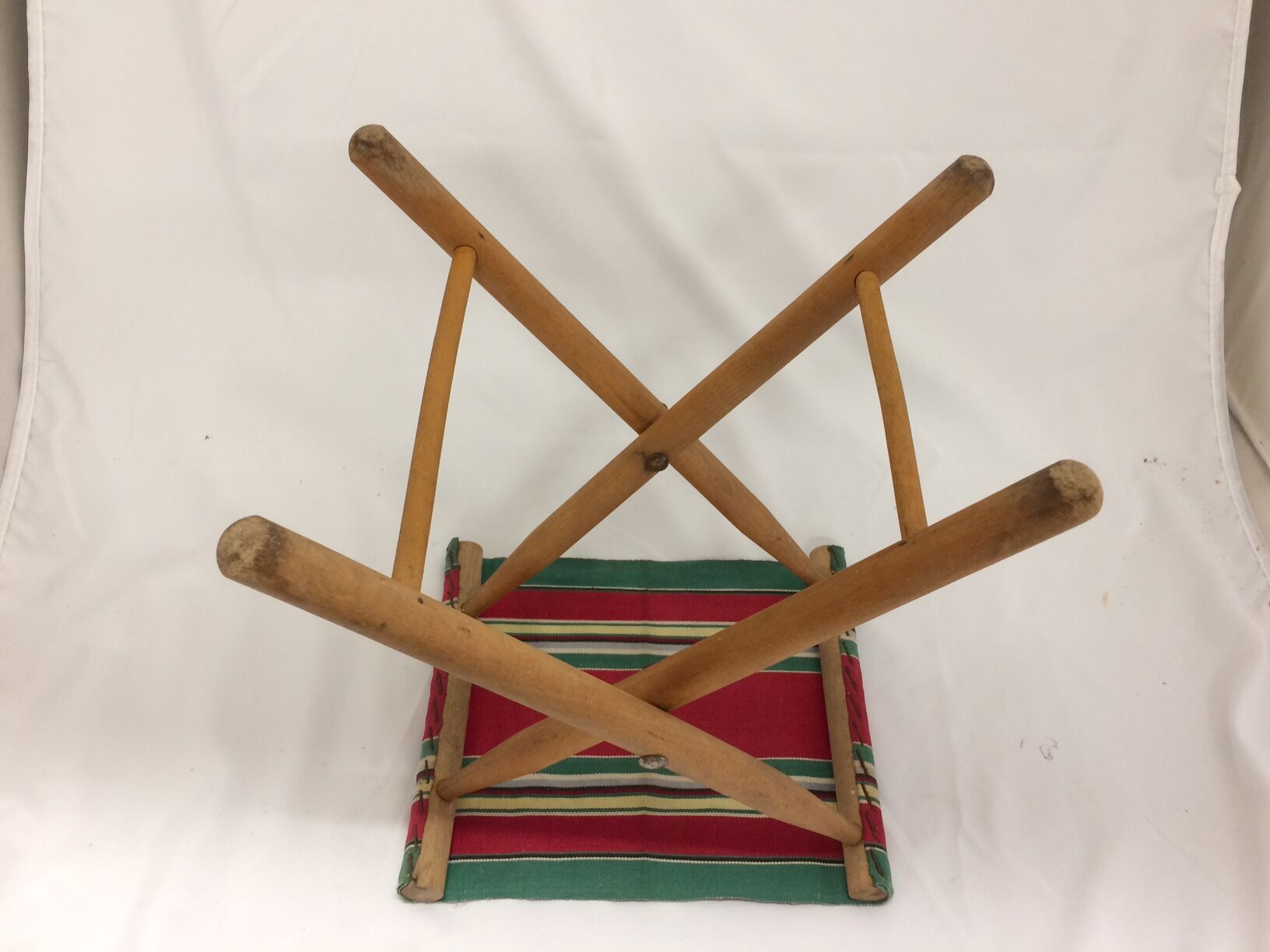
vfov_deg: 48.2
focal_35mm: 29
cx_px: 635
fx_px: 1064
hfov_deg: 61.7
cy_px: 476
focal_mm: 4.15
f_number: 2.2
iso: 100
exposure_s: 1/33
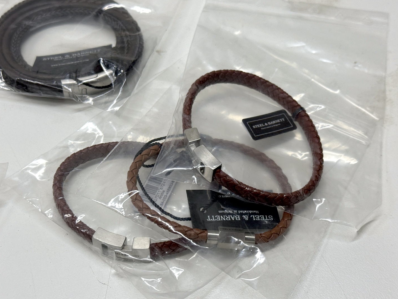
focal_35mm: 54
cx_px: 199
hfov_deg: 35.5
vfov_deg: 27.0
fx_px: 621
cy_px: 161
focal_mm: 6.76
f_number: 1.78
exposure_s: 1/402
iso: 80
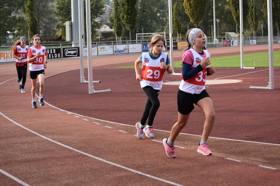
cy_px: 93
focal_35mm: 82
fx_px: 642
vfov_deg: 16.6
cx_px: 140
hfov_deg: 24.6
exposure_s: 1/1000
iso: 450
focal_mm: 55
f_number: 4
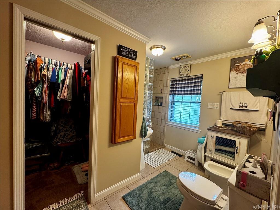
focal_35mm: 14
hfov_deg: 102.1
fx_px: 113
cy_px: 105
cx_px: 140
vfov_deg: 85.7
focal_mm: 2.22
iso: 200
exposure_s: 1/60
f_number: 2.2
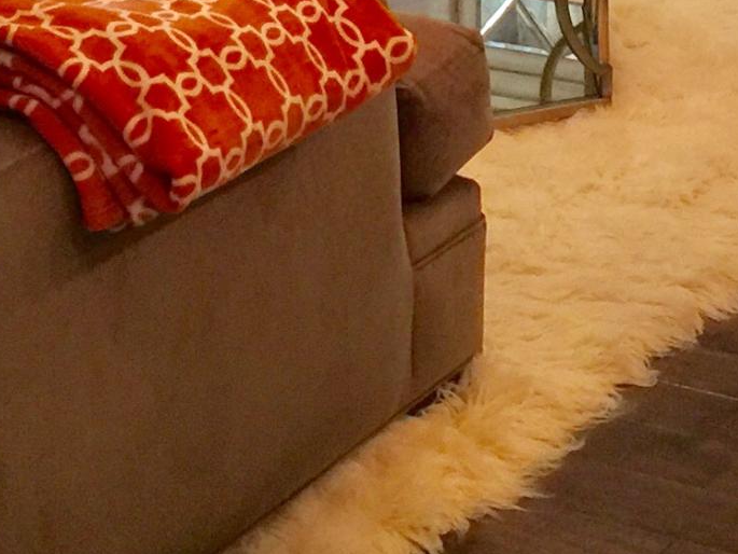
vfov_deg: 10.9
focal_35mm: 127
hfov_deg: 15.5
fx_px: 2708
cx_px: 447
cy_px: -455
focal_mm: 4.15
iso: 64
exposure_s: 1/15
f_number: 2.2
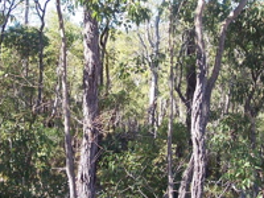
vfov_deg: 18.8
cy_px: 65
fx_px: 595
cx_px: 88
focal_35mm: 78
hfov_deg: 24.9
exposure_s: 1/180
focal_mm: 8
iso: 100
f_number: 3.4
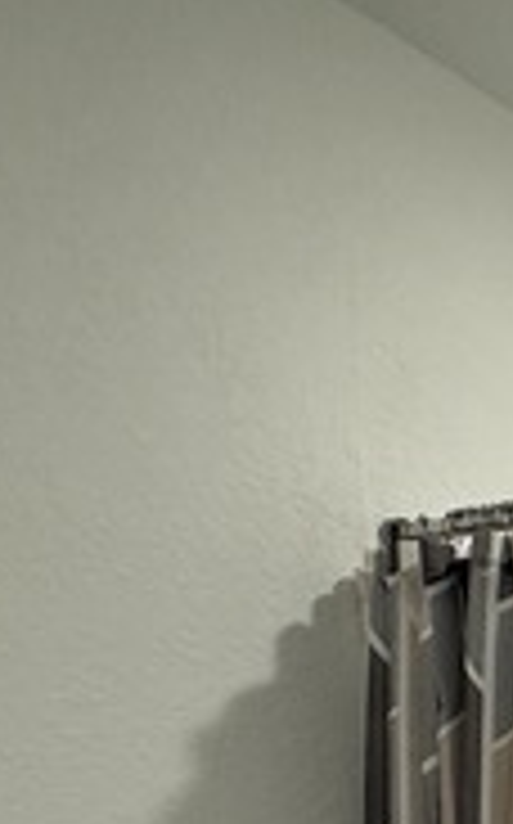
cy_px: 1027
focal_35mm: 52
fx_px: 1166
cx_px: 945
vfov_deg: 31.5
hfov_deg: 18.7
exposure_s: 1/120
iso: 160
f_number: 2.2
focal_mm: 2.22
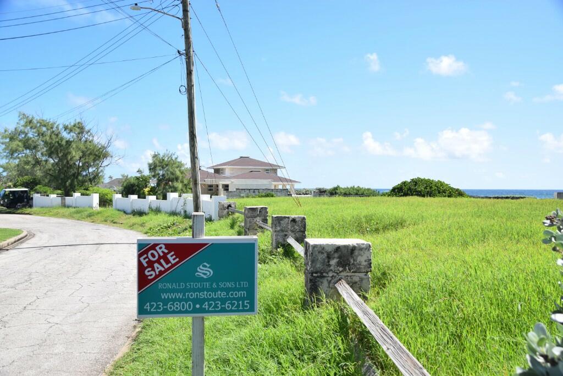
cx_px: 282
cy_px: 188
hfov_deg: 57.2
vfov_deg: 40.0
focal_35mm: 33
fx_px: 516
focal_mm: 22
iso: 200
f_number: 9
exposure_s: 1/320
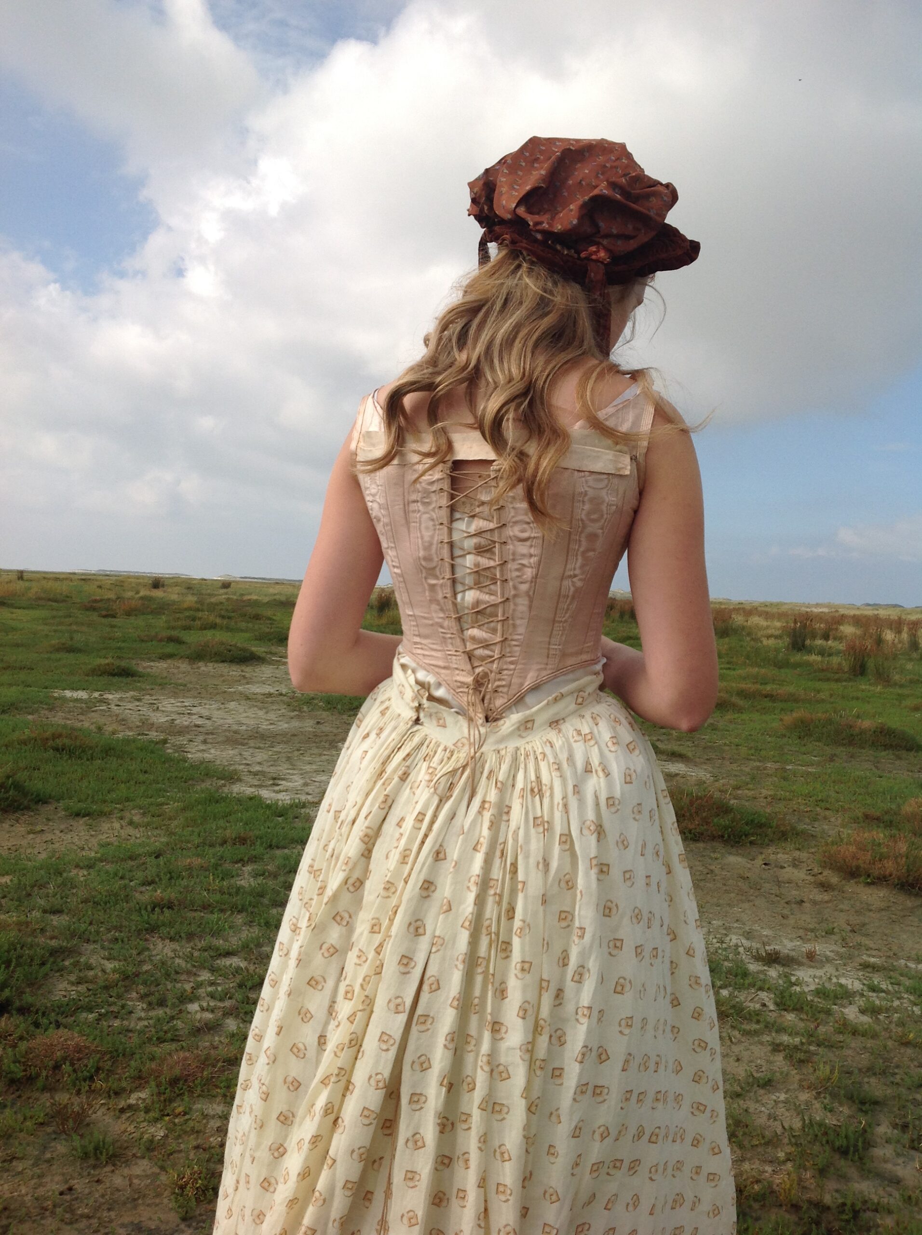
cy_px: 618
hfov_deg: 40.6
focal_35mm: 35
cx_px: 461
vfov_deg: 52.7
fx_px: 1246
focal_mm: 4.28
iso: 50
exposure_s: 1/2747
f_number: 2.4
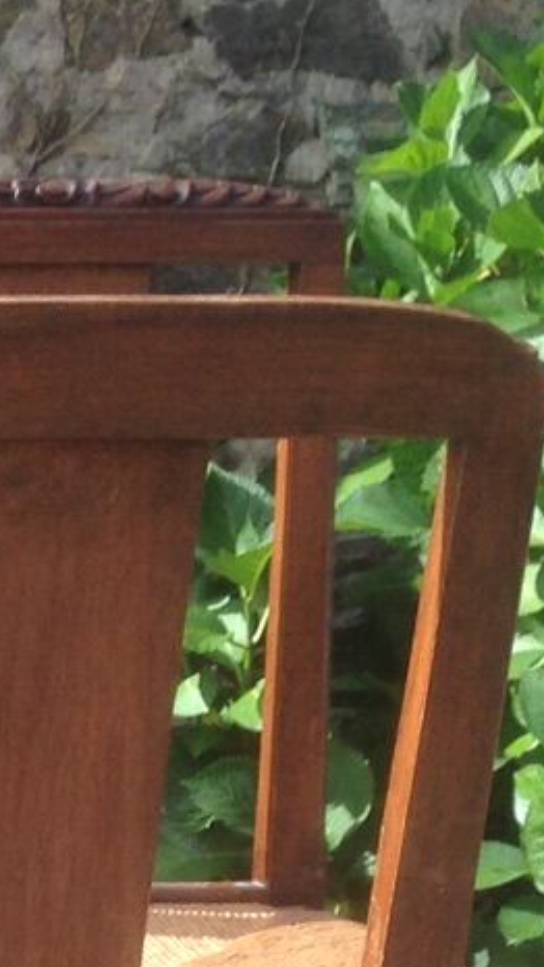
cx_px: -762
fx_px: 4053
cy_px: 1330
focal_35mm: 158
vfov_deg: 13.1
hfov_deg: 7.2
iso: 50
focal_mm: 4.12
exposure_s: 1/577
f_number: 2.4
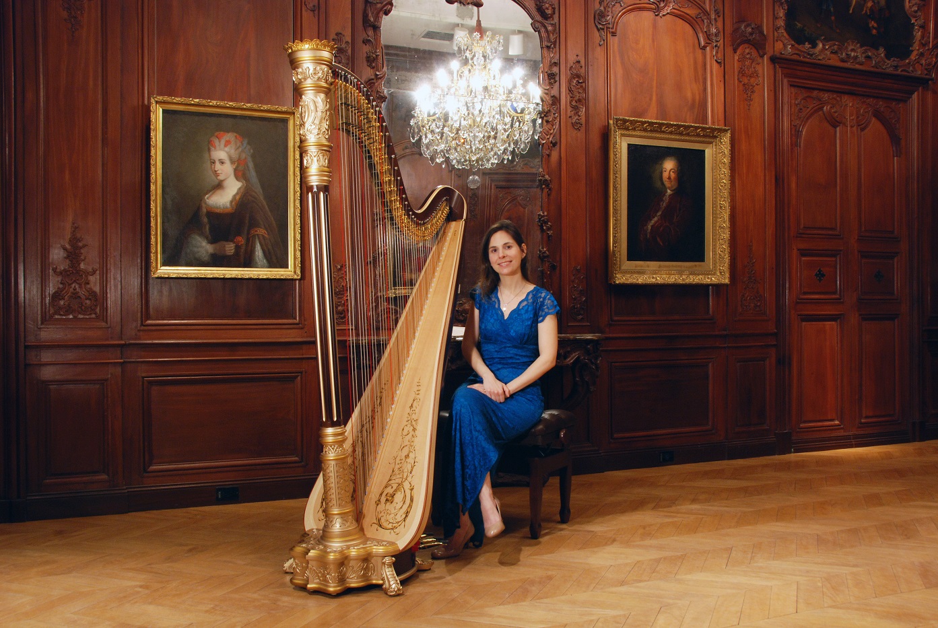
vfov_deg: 43.7
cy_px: 314
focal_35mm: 30
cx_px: 469
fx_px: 783
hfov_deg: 61.9
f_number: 13
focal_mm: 20
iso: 400
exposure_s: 1
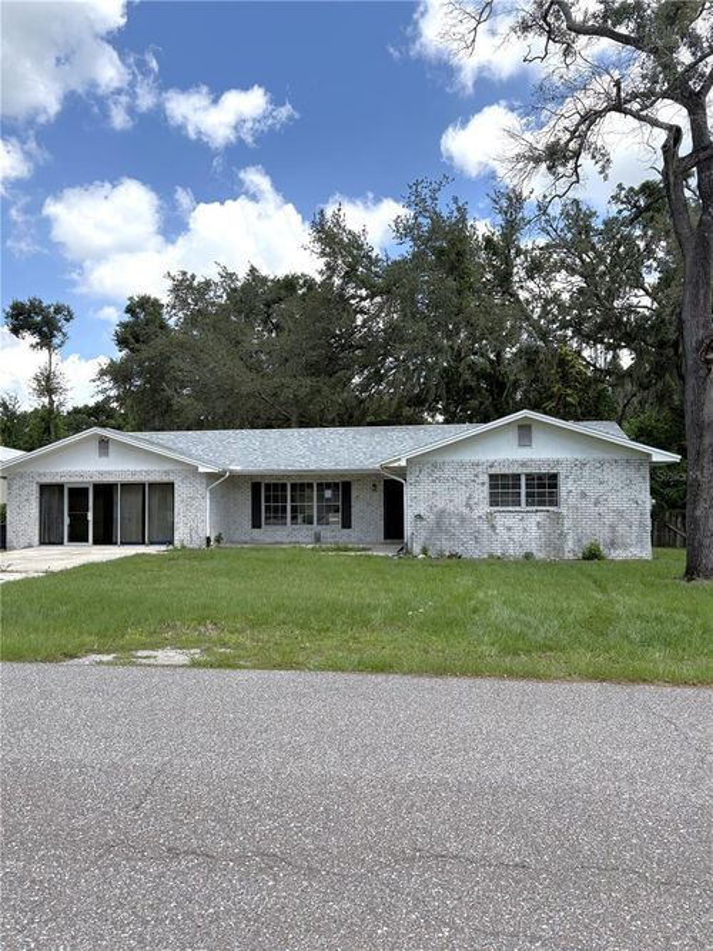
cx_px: 356
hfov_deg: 53.0
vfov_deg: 67.3
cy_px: 476
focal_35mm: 26
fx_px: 714
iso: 50
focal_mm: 5.96
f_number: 1.6
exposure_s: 1/2283
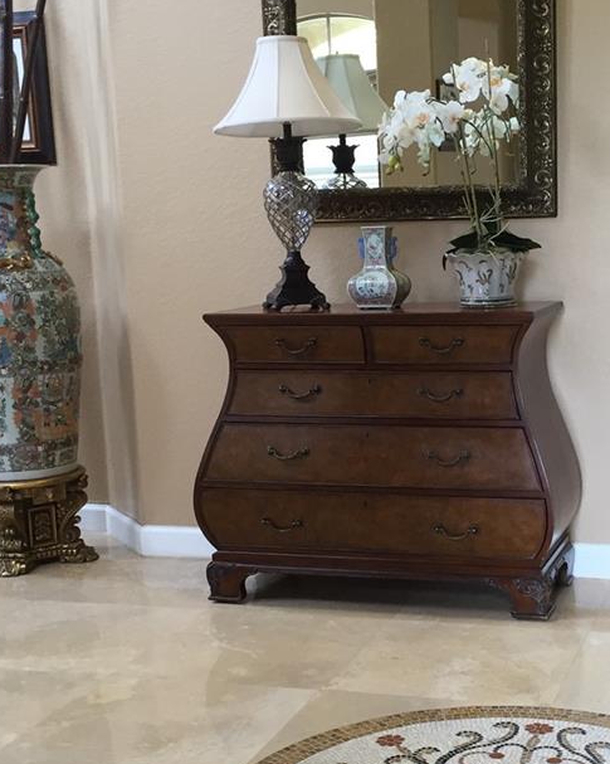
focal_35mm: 56
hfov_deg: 26.9
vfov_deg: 33.5
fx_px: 1265
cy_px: 449
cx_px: 431
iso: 32
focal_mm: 4.15
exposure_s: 1/30
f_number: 2.2
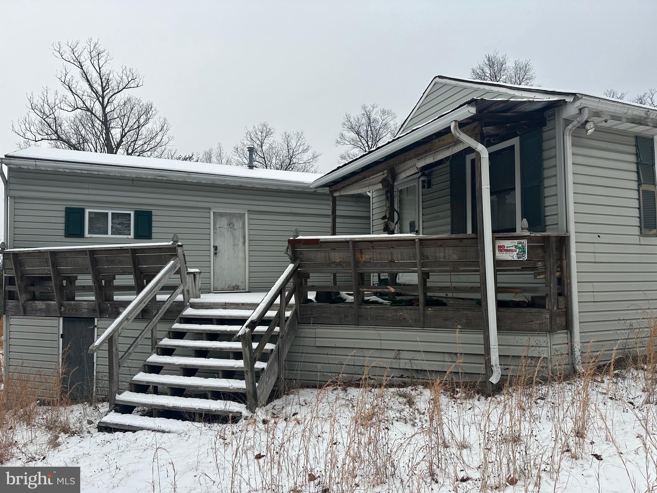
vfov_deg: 56.8
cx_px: 328
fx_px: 456
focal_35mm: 24
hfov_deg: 71.6
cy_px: 246
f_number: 1.78
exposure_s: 1/529
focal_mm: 6.86
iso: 80
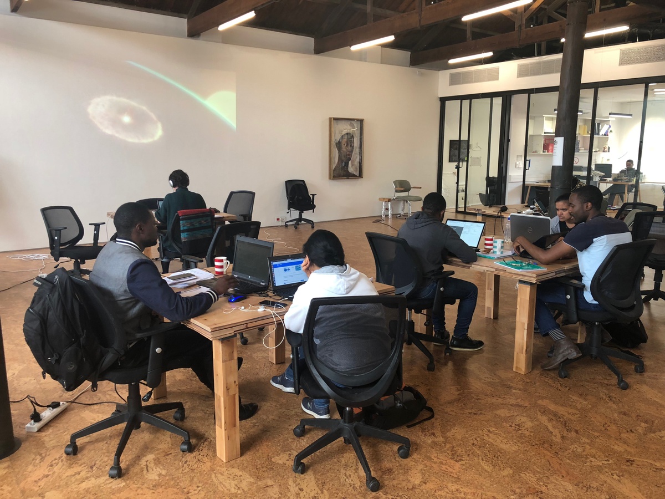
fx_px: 557
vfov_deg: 48.2
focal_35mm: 29
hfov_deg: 61.7
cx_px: 332
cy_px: 250
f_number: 1.8
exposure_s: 1/20
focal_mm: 3.99
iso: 40
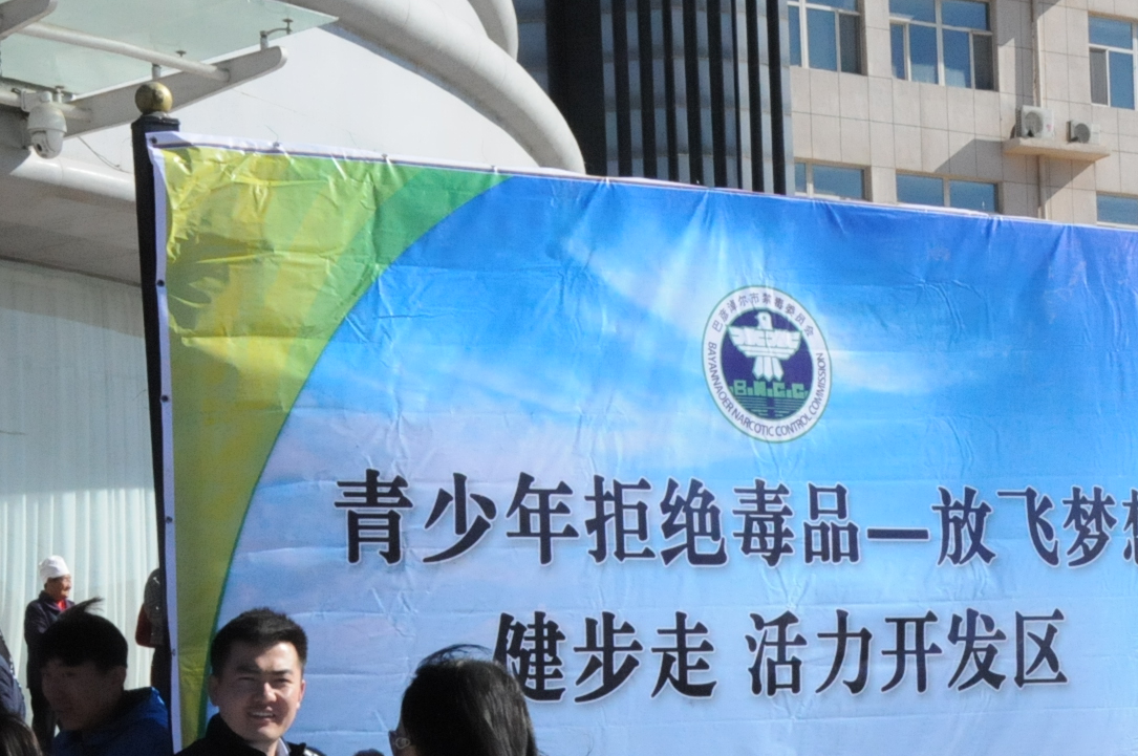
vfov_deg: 16.1
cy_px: 738
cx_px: 797
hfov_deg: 24.3
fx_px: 2621
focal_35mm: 83
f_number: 16
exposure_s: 1/1600
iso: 3200
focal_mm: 28
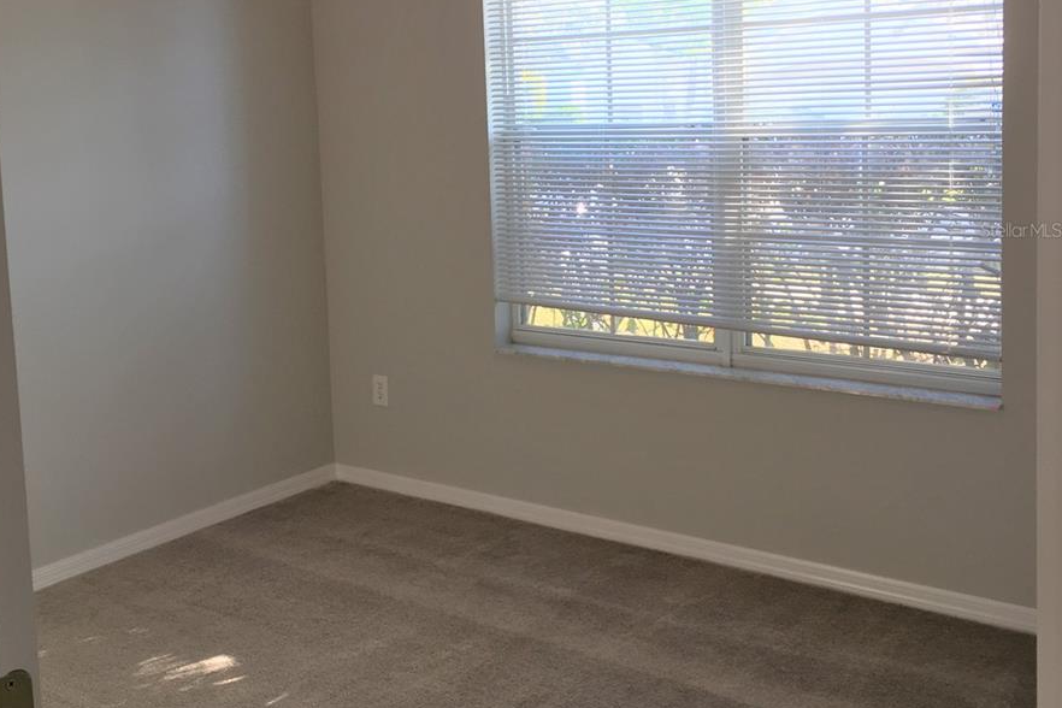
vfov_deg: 32.3
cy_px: 230
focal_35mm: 41
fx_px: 1209
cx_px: 524
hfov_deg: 47.4
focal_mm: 4.15
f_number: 2.2
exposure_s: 1/60
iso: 25
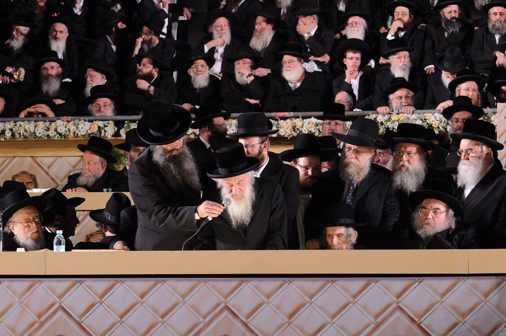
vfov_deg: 9.3
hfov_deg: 14.0
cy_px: 168
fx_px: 2064
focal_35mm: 147
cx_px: 253
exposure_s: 1/60
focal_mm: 98
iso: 640
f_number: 5
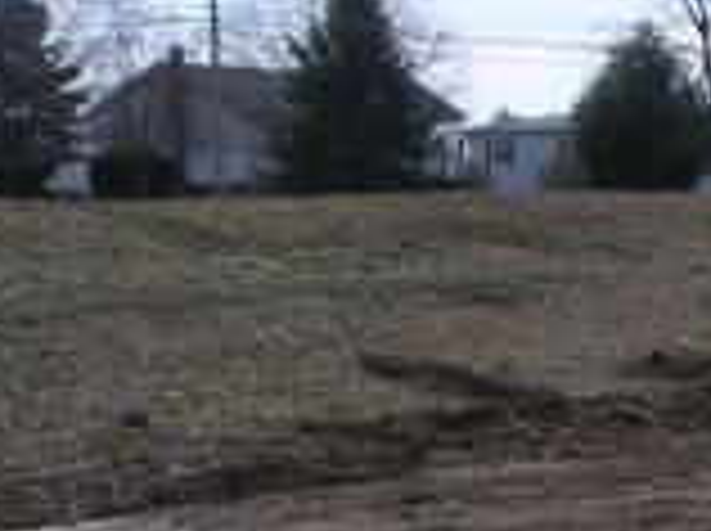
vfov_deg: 9.6
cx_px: 1120
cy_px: 464
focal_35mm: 154
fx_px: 3158
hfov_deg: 12.1
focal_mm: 6
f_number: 6.7
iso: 50
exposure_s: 1/180
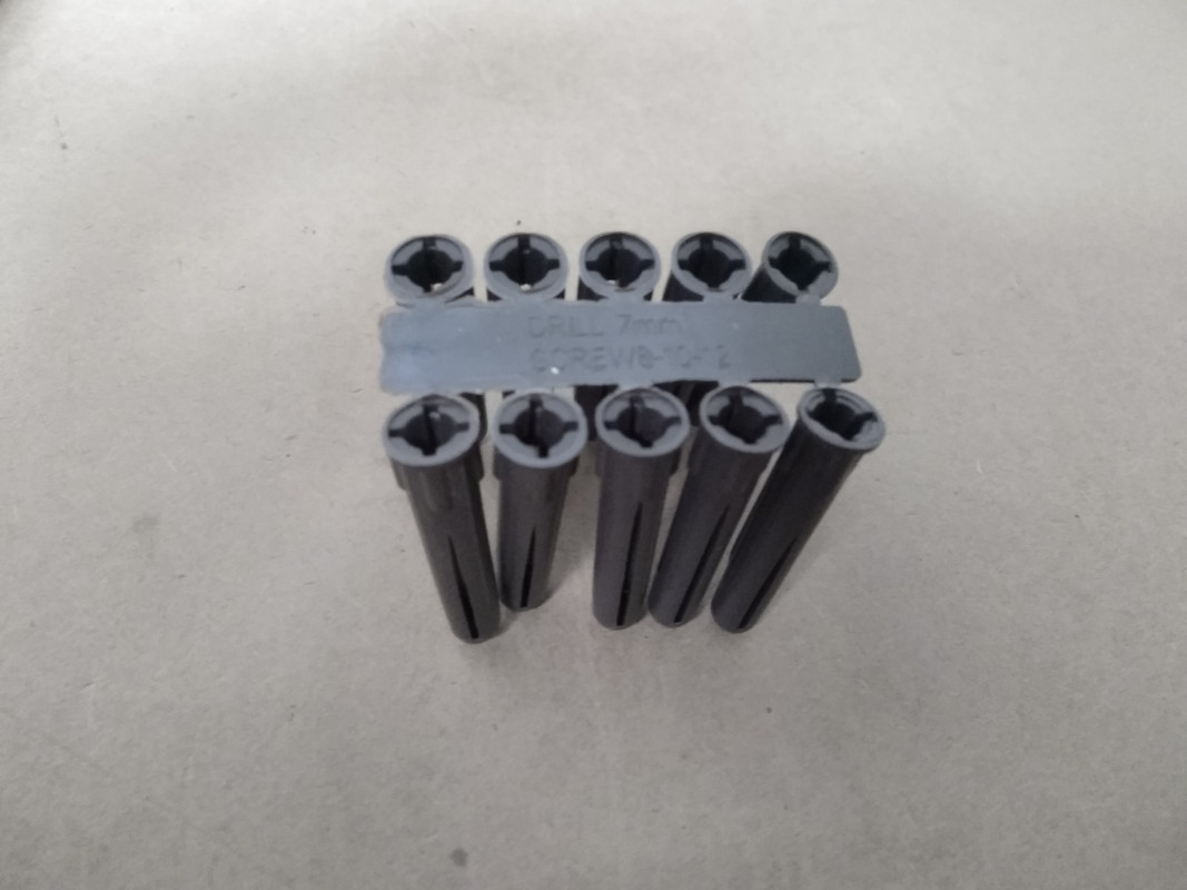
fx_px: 891
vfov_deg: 53.1
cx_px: 594
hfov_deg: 67.3
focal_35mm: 26
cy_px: 445
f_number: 2.2
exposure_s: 1/17
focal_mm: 3.82
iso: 2500
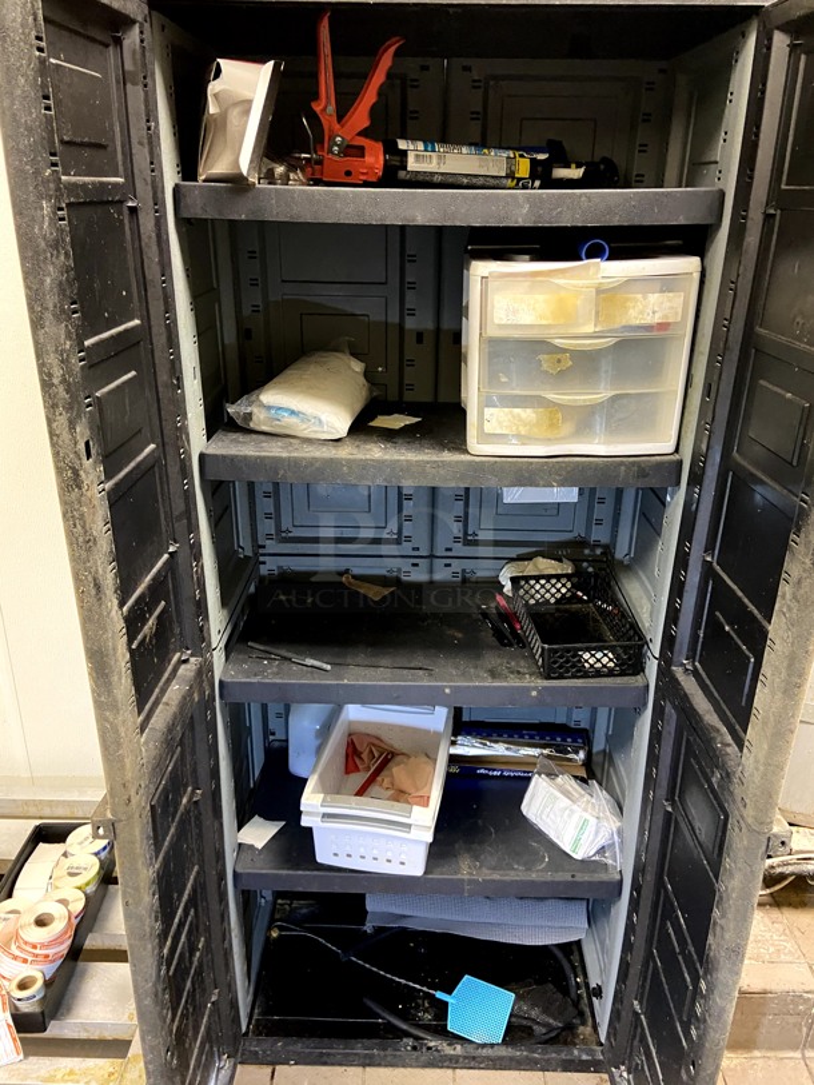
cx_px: 407
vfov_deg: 67.3
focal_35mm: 26
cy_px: 542
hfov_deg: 53.1
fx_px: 815
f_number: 1.8
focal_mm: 4.25
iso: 500
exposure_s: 1/30
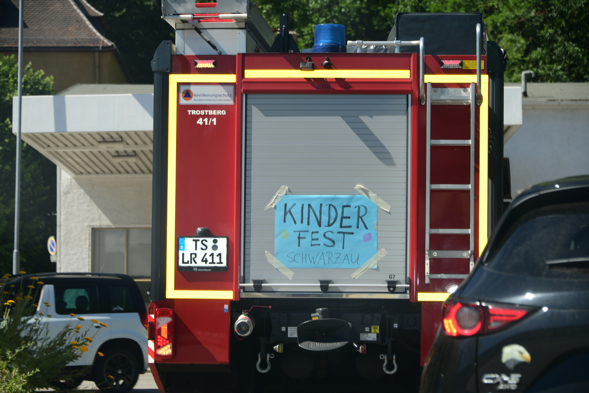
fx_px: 1898
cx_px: 294
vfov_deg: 11.8
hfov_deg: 17.6
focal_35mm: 116
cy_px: 196
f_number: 5.6
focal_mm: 116
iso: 64
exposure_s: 1/250
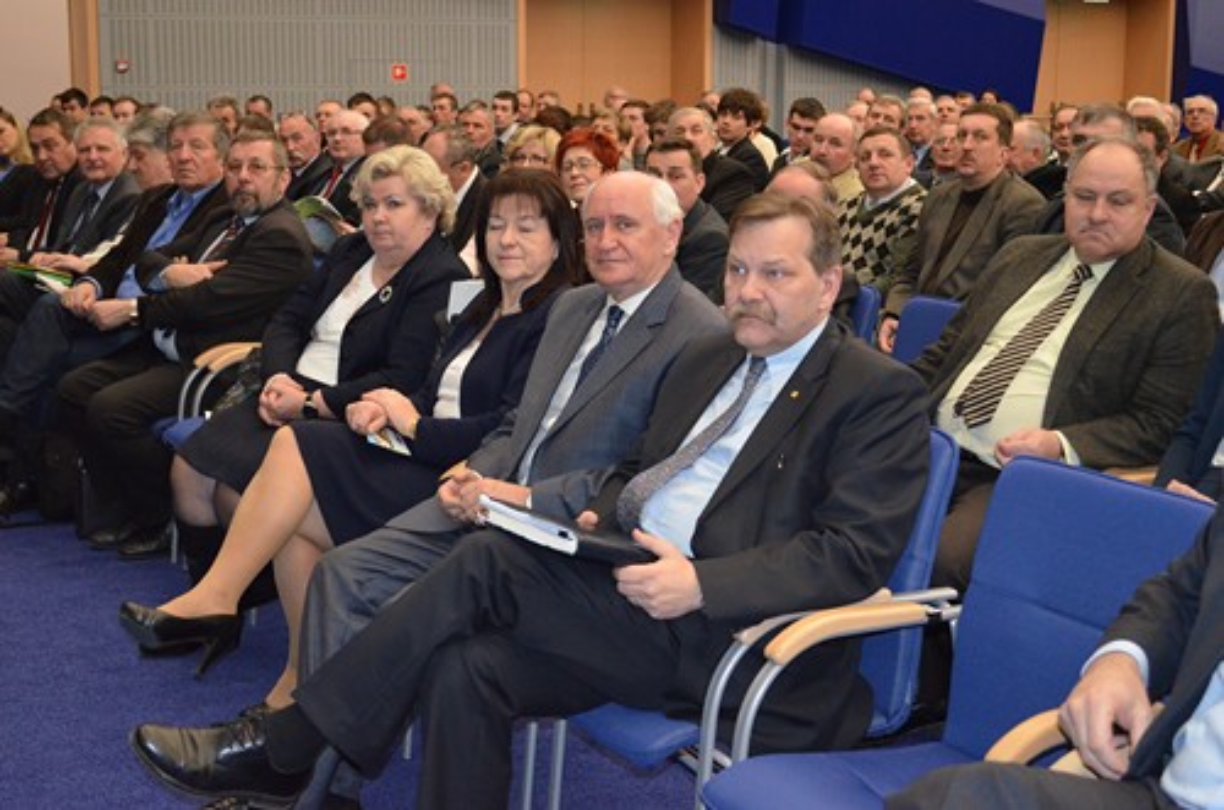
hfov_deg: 36.9
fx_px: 1832
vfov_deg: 24.9
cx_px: 612
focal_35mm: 54
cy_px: 405
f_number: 5
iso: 3200
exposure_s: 1/60
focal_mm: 36
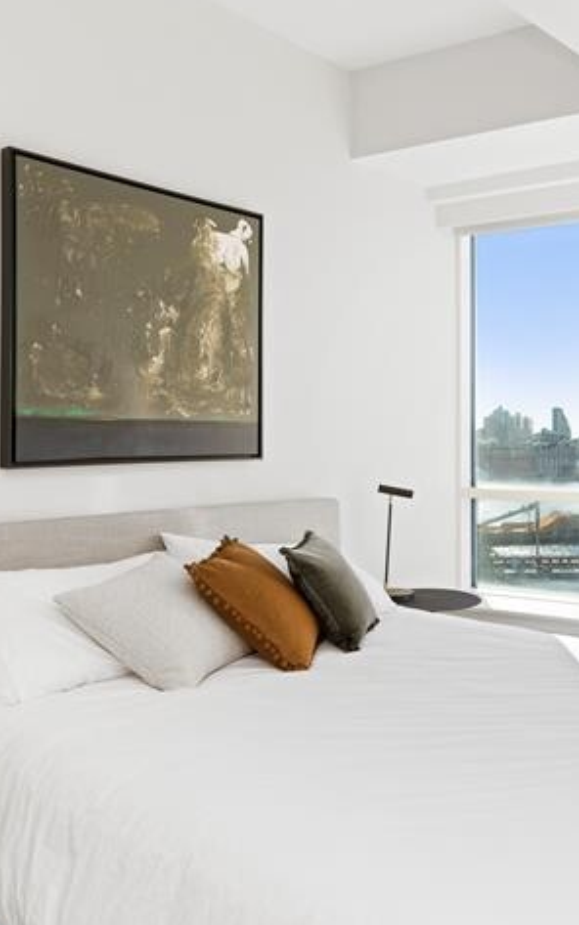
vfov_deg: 61.2
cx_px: 450
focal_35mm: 31
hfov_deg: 39.3
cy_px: 438
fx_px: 782
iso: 100
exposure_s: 1/50
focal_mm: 16
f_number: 8
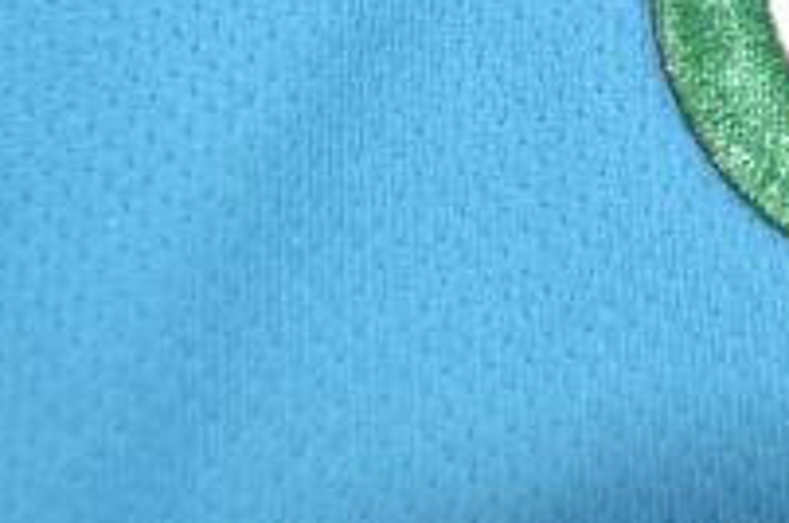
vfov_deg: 11.1
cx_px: 910
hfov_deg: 16.6
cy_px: -252
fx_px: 2604
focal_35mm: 119
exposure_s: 1/125
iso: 200
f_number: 3.8
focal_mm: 20
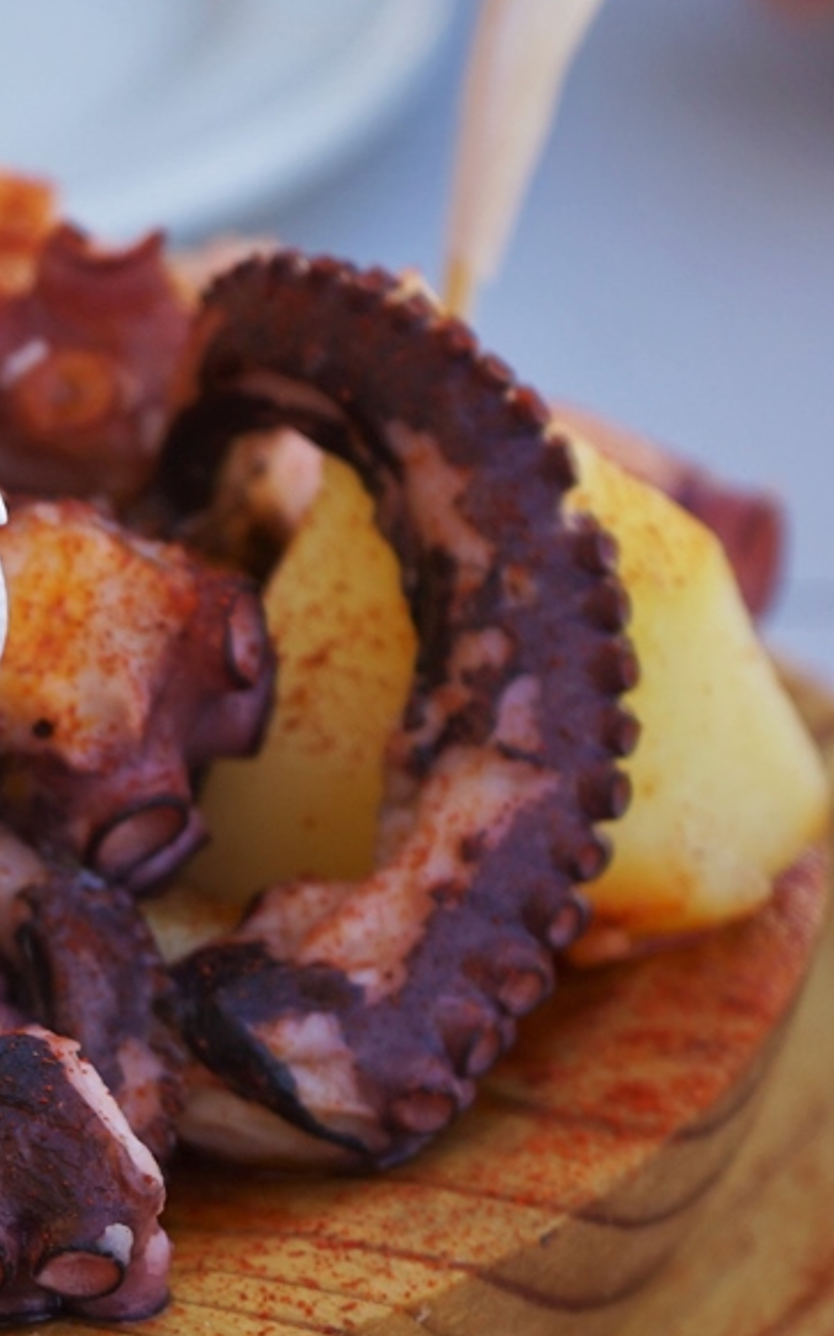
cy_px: 765
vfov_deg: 12.2
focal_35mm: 172
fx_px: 6257
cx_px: -680
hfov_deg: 7.4
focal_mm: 49
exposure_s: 1/100
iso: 100
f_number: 5.6
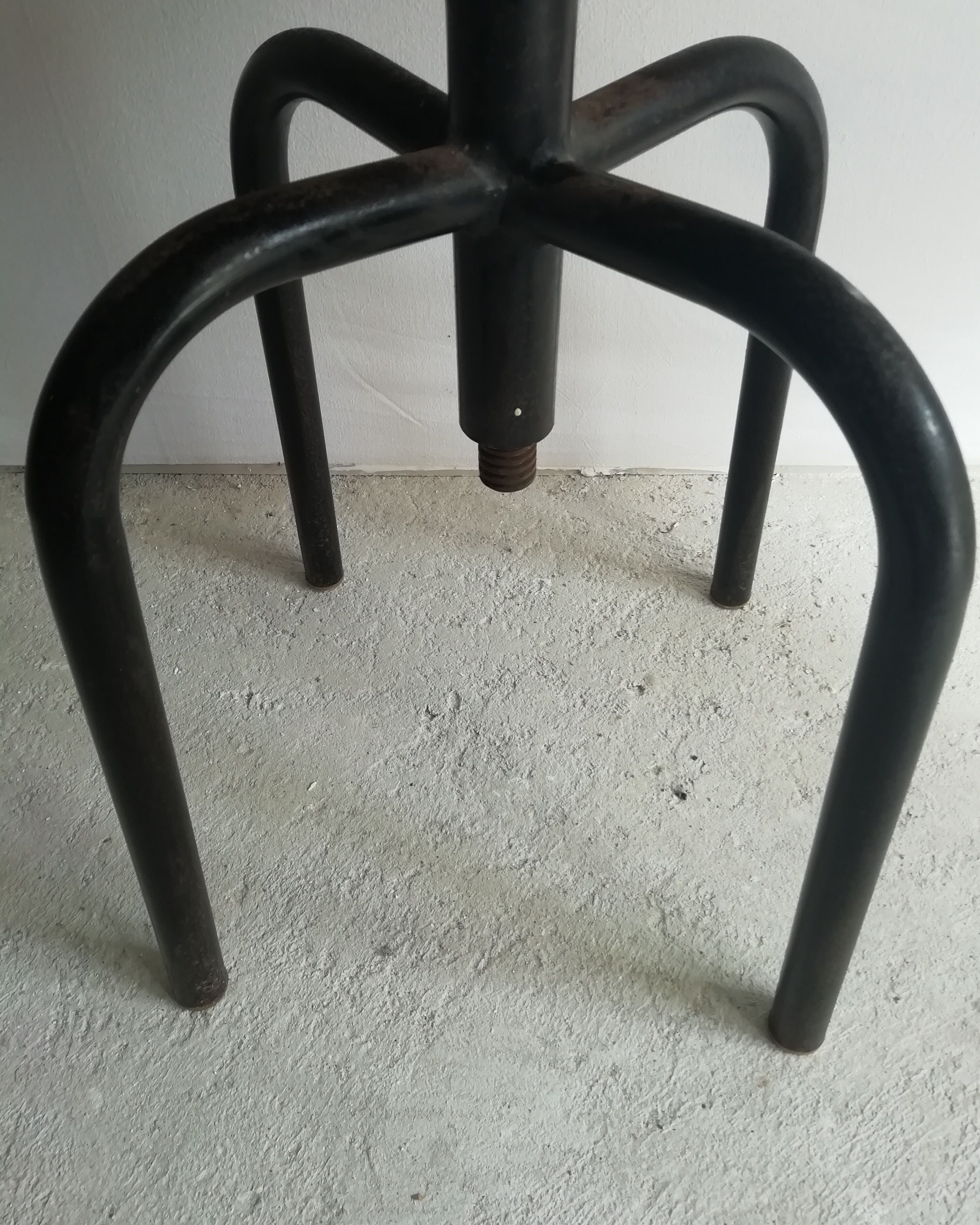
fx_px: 1015
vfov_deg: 62.2
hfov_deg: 51.5
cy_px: 588
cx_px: 497
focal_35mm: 28
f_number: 2.2
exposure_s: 1/100
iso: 64
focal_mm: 3.46
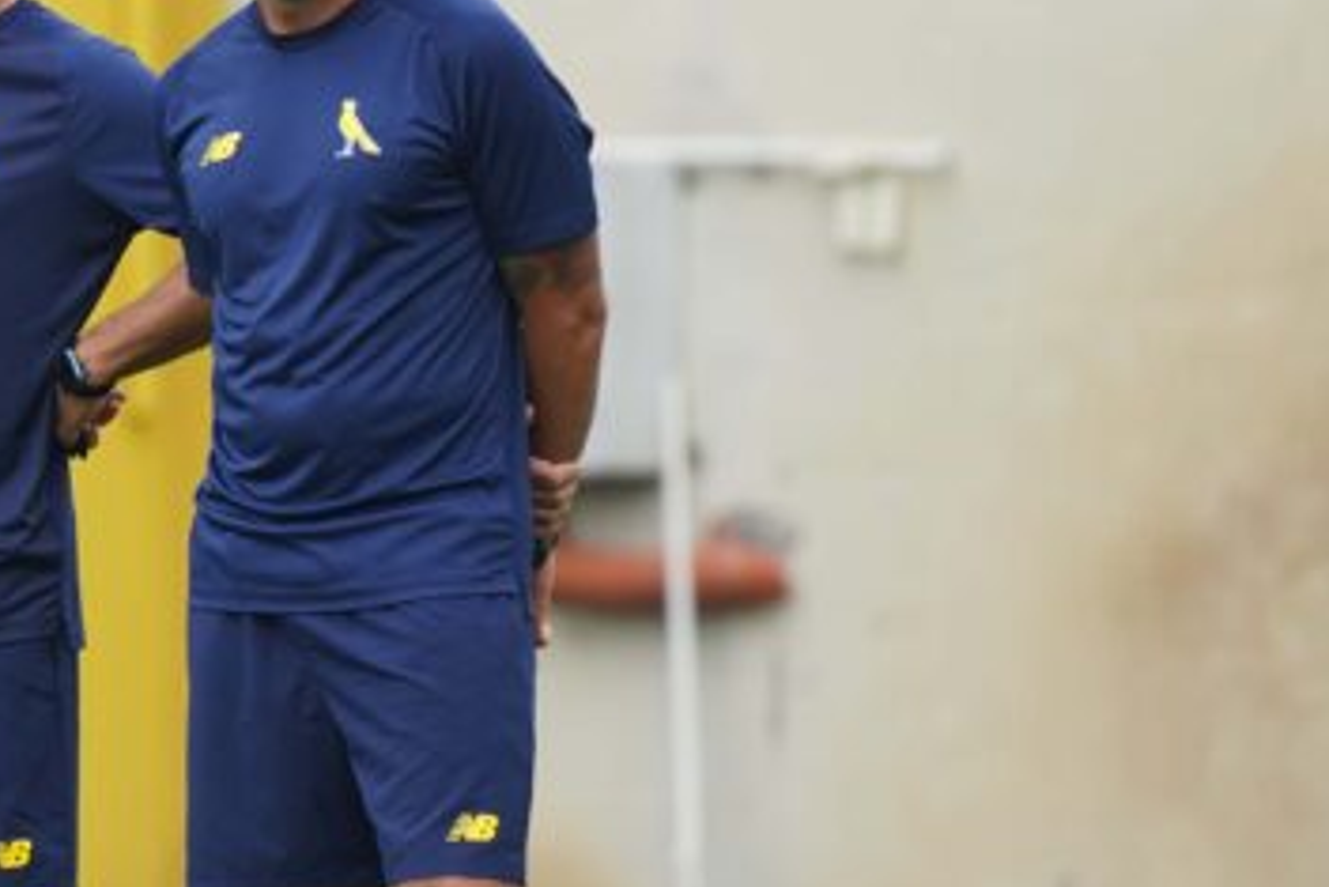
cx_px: -106
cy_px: 298
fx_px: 48378
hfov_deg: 1.6
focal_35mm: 1310
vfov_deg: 1.1
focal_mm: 600
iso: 400
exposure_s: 1/200
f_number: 8
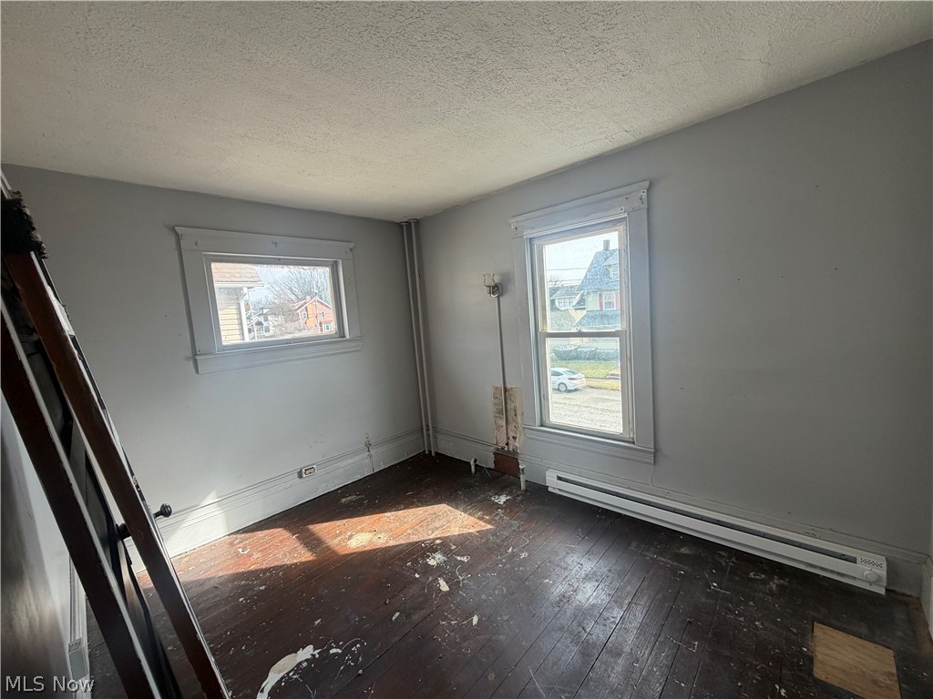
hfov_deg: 102.1
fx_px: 377
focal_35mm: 14
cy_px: 350
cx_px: 466
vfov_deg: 85.7
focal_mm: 2.22
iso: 80
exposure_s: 1/121
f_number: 2.2
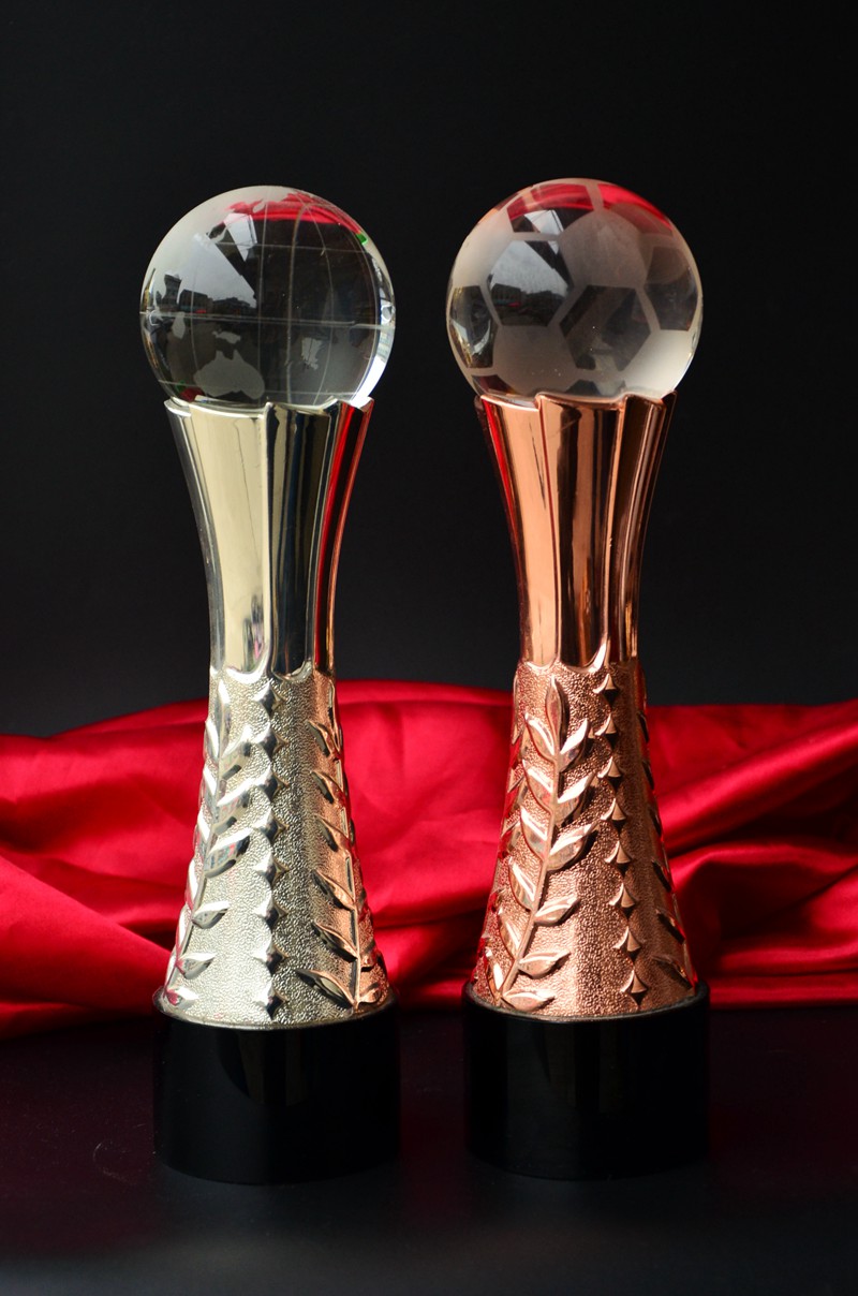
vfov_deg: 33.5
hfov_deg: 22.5
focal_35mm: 60
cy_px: 648
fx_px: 2155
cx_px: 429
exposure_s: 1/60
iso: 500
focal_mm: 40
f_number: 4.5
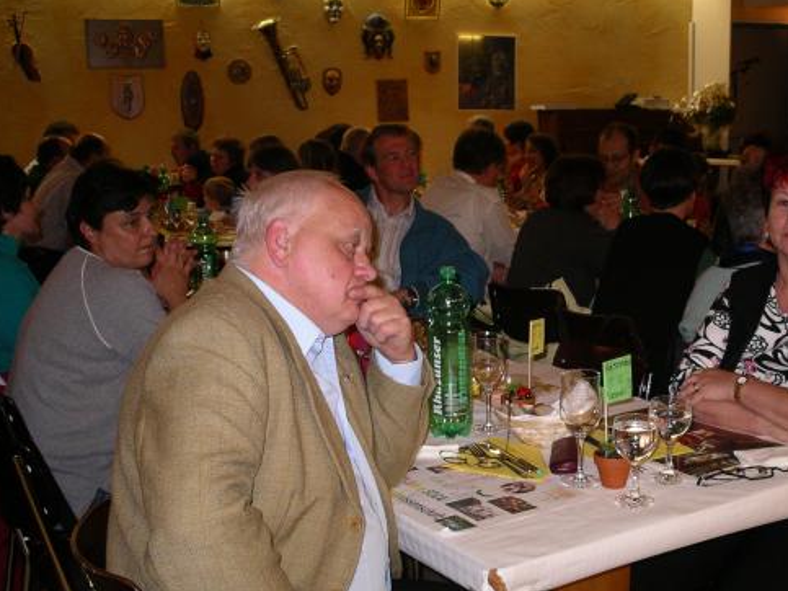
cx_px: 485
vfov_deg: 29.6
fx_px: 1115
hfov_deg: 38.7
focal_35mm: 49
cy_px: 333
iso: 200
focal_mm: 7.8
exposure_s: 1/40
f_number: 2.8
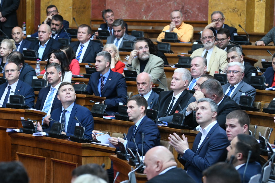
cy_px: 119
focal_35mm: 186
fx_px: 1421
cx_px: 63
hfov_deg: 11.0
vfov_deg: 7.4
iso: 3200
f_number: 4
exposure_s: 1/400
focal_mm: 110
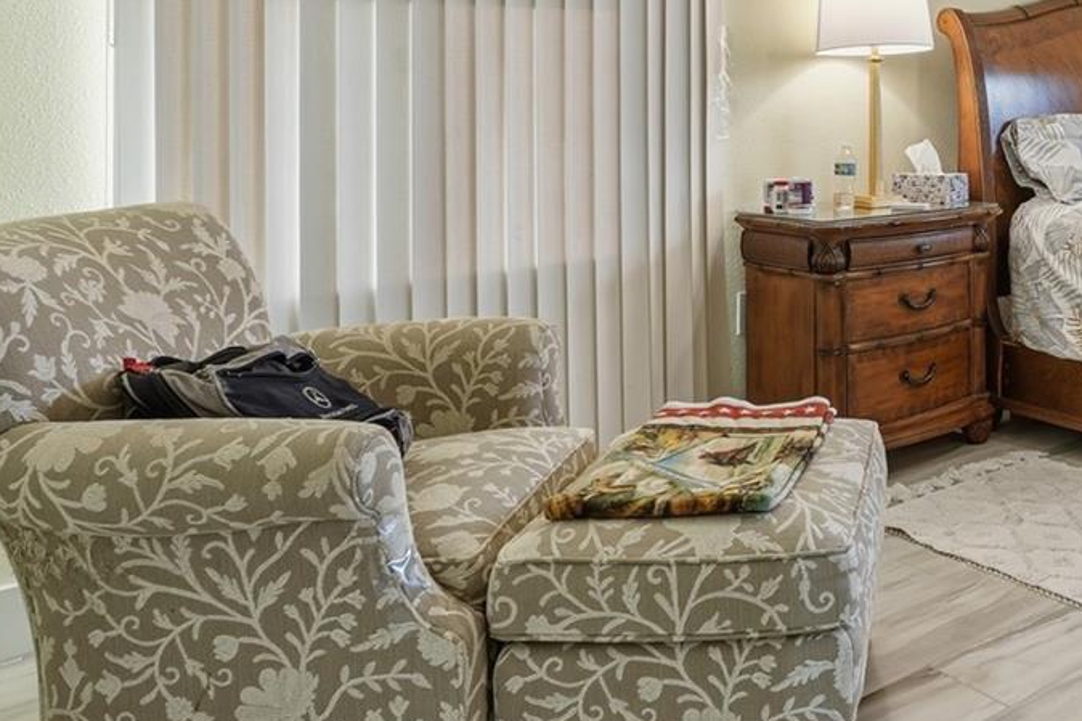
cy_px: 82
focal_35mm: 39
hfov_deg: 43.5
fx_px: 1177
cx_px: 1039
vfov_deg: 32.5
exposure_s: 1/8
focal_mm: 16.5
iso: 100
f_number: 8
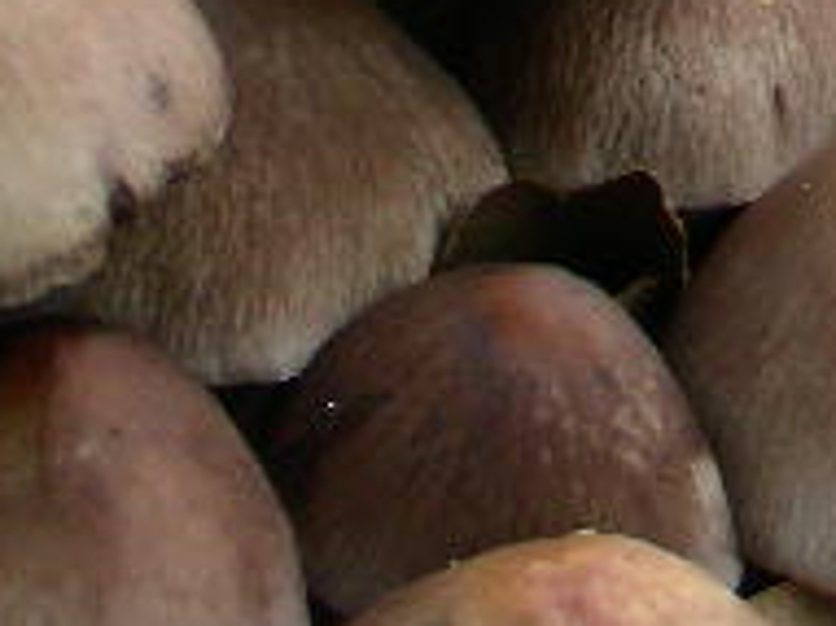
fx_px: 4924
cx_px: 1147
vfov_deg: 6.9
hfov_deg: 9.5
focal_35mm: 204
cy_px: -832
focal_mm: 6.3
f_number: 3.5
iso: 50
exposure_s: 1/22.5
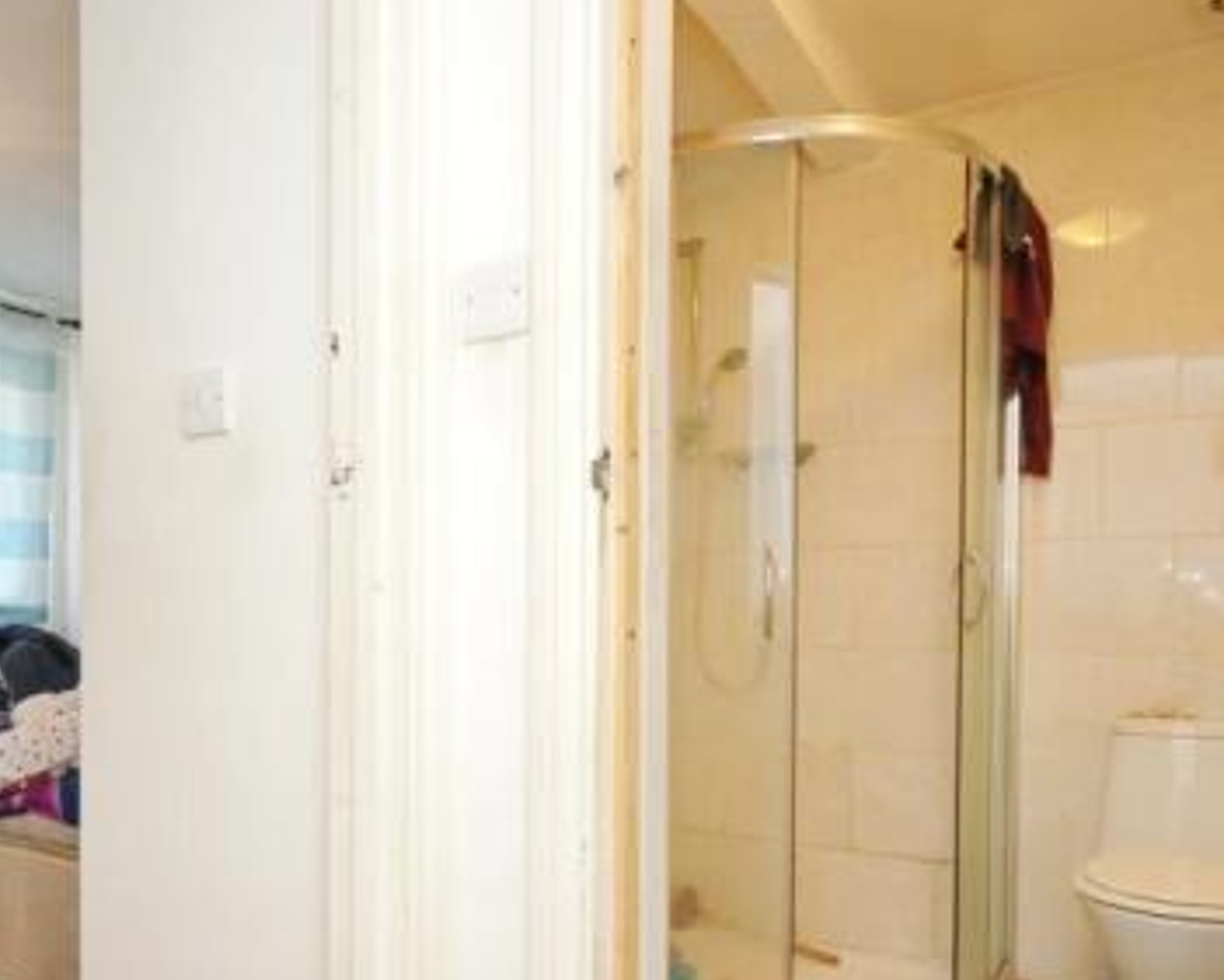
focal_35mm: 29
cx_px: 474
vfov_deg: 49.5
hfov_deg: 60.0
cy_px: 631
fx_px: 1046
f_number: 7.1
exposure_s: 1/60
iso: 800
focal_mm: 11
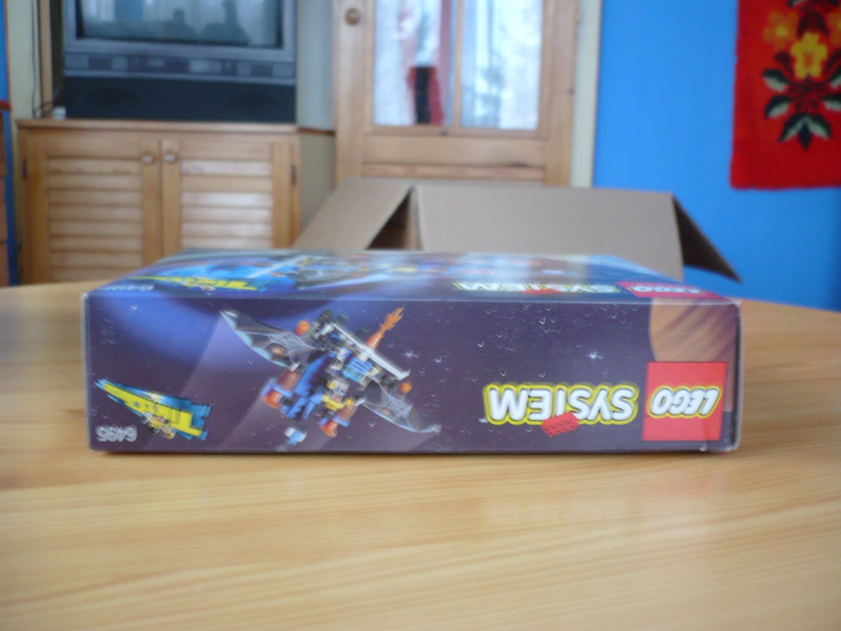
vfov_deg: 40.7
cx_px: 420
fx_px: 850
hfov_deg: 52.6
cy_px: 316
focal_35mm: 35
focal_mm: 5.8
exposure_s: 1/13
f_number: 2.8
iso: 100
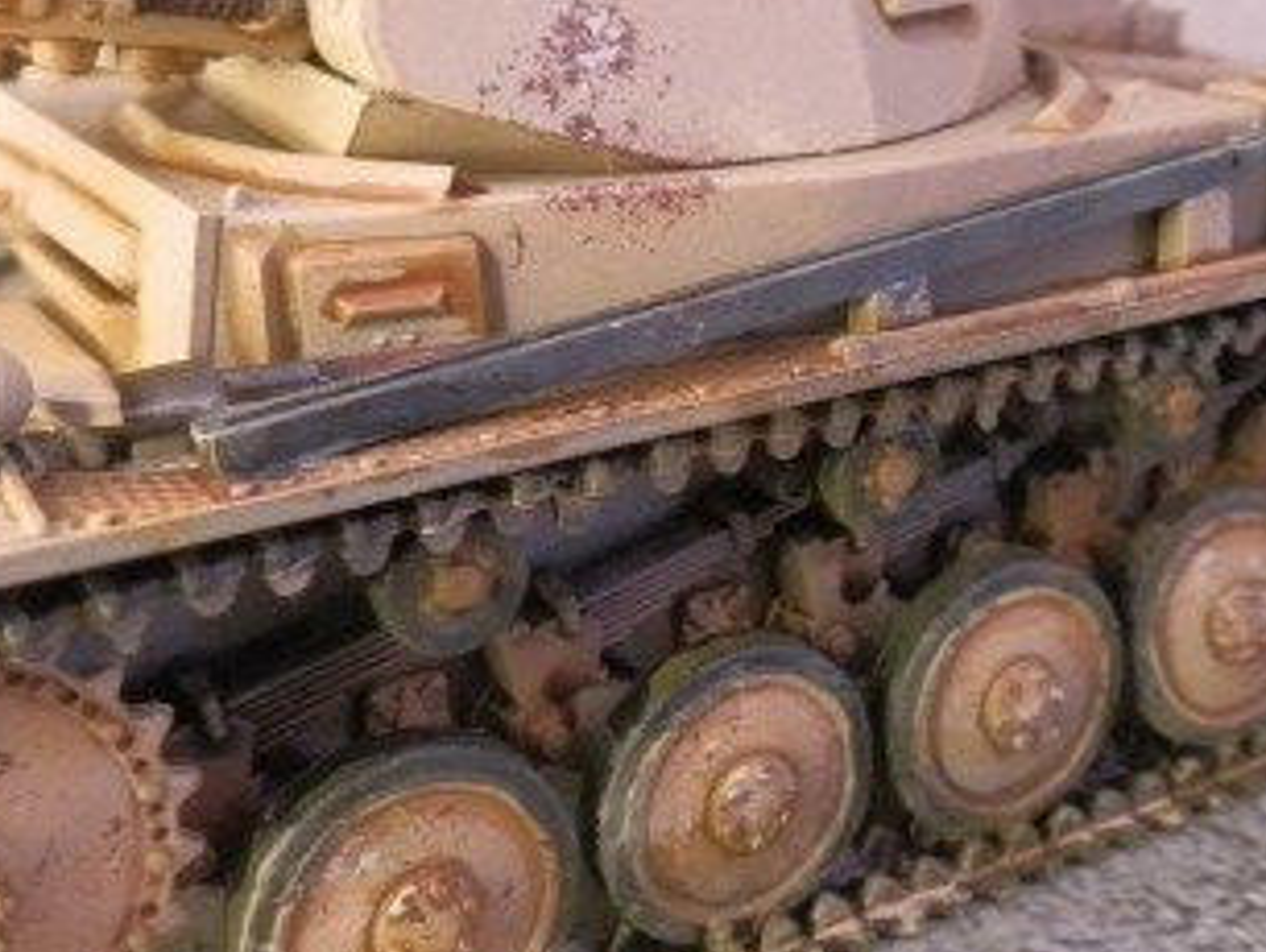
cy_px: 356
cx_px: 918
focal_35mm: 49
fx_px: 1793
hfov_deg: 38.1
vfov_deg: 29.6
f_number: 3.1
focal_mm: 5
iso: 400
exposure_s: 1/80
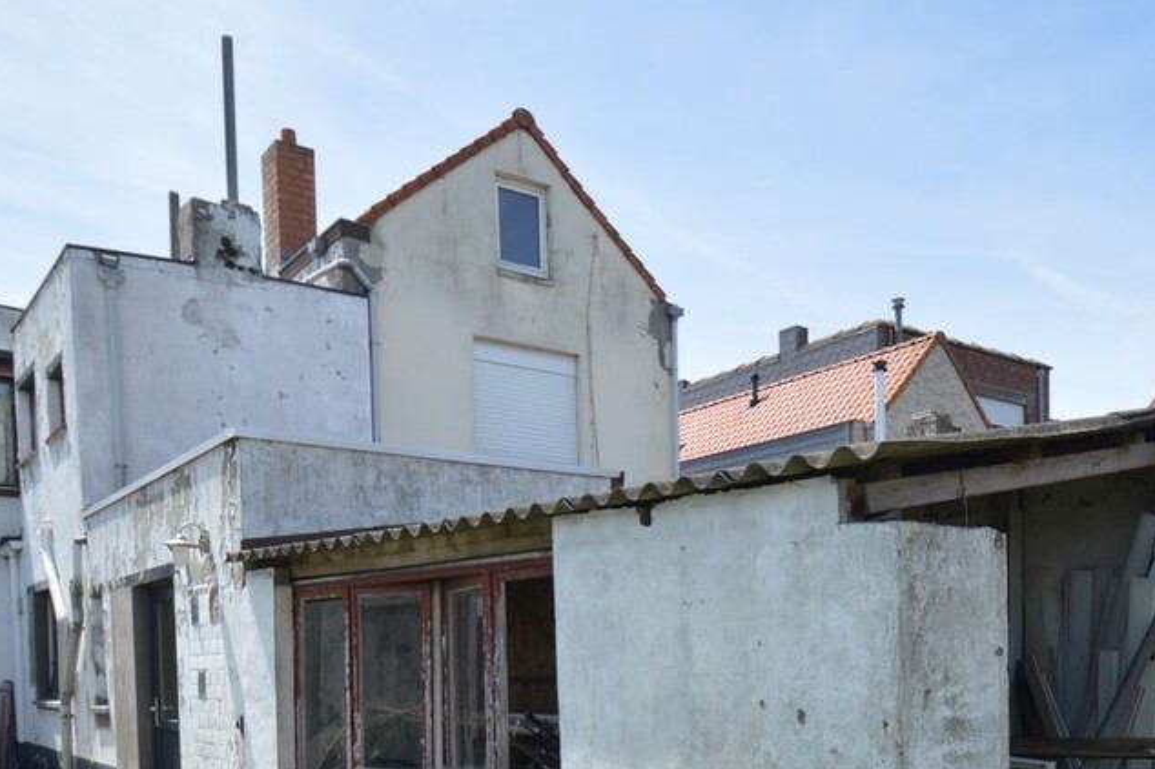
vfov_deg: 38.3
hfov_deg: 58.2
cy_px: 689
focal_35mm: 32
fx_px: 1026
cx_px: 700
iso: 100
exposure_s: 1/250
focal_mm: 10
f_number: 8
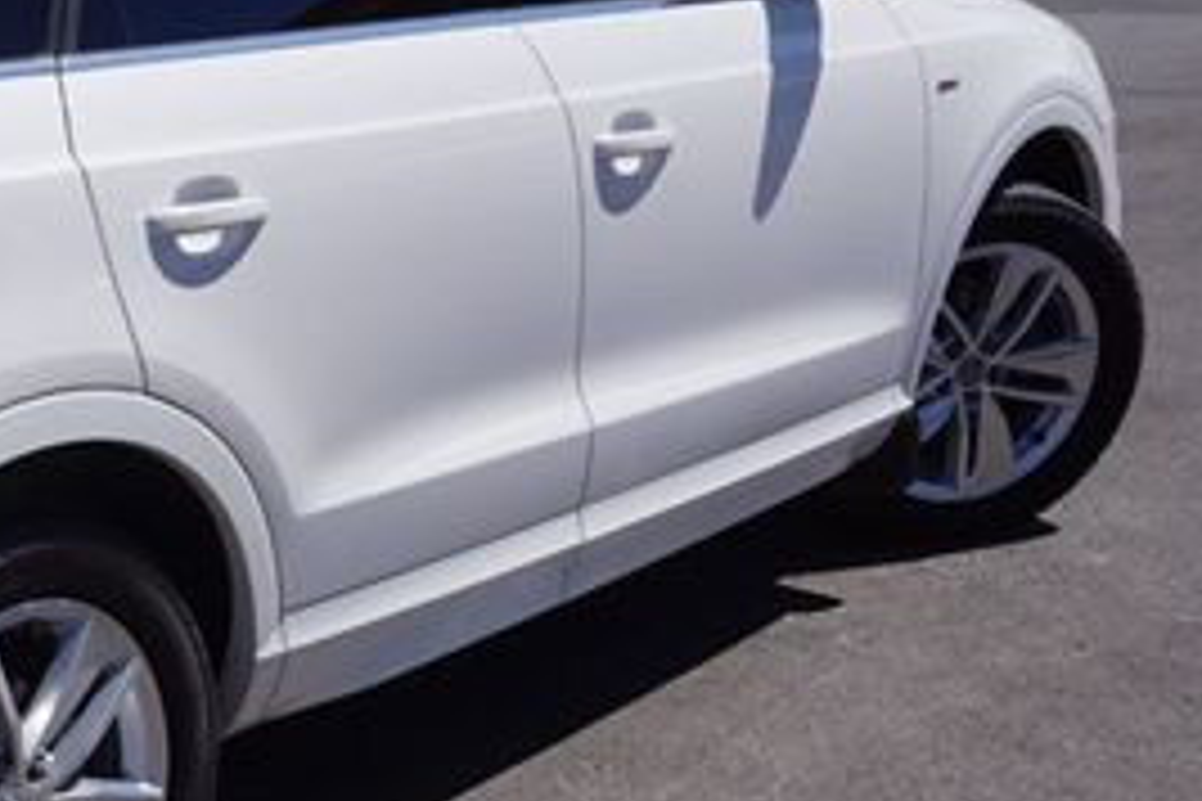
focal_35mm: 72
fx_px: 2404
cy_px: 356
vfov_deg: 18.9
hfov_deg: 25.9
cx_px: -126
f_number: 14
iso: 100
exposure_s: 1/160
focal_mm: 20
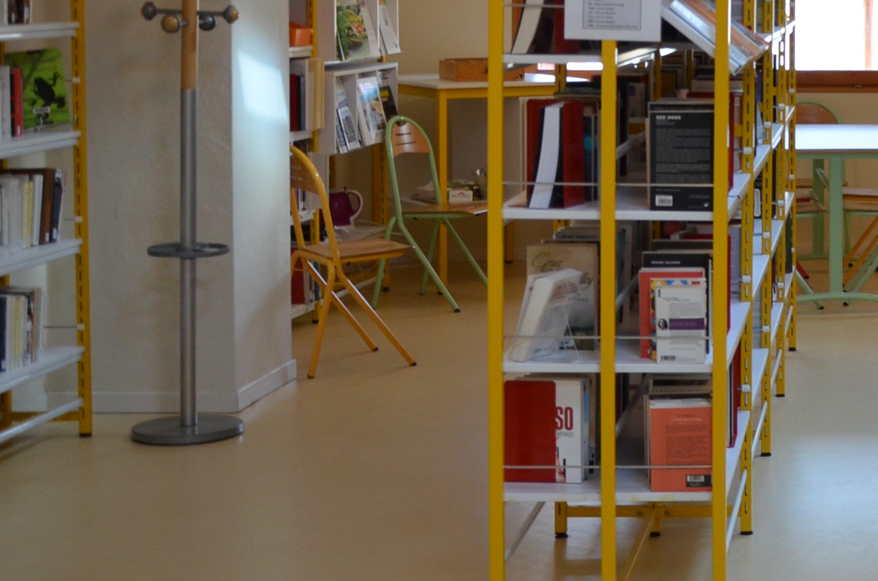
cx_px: 1175
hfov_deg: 21.0
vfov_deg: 15.4
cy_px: 62
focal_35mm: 87
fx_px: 2127
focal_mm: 21
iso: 400
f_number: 4.5
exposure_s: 1/80
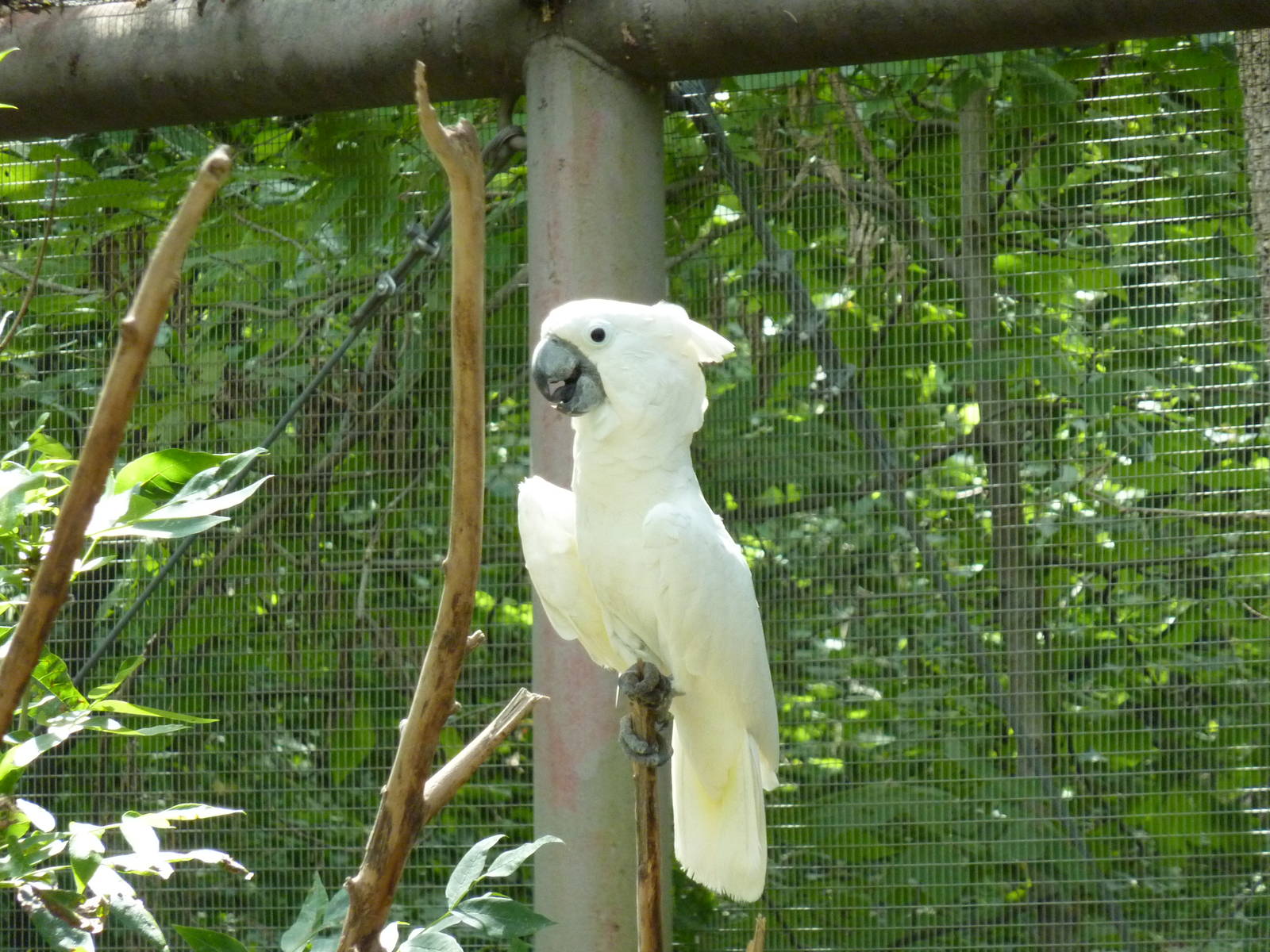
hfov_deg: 8.2
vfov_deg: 6.1
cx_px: 635
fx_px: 8879
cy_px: 476
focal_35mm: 242
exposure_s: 1/160
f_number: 4.7
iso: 400
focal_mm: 39.7
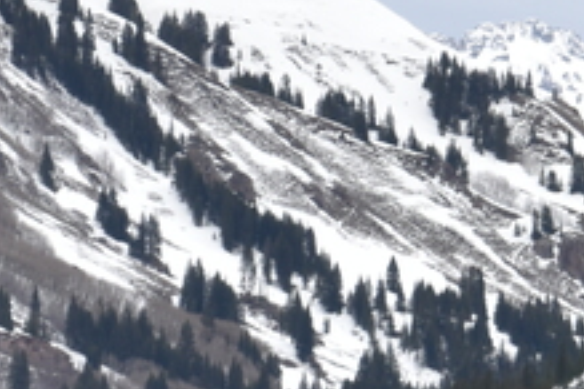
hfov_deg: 2.4
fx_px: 13772
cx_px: -424
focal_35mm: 849
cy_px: 328
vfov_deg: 1.6
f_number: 9
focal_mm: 145
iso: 100
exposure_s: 1/320
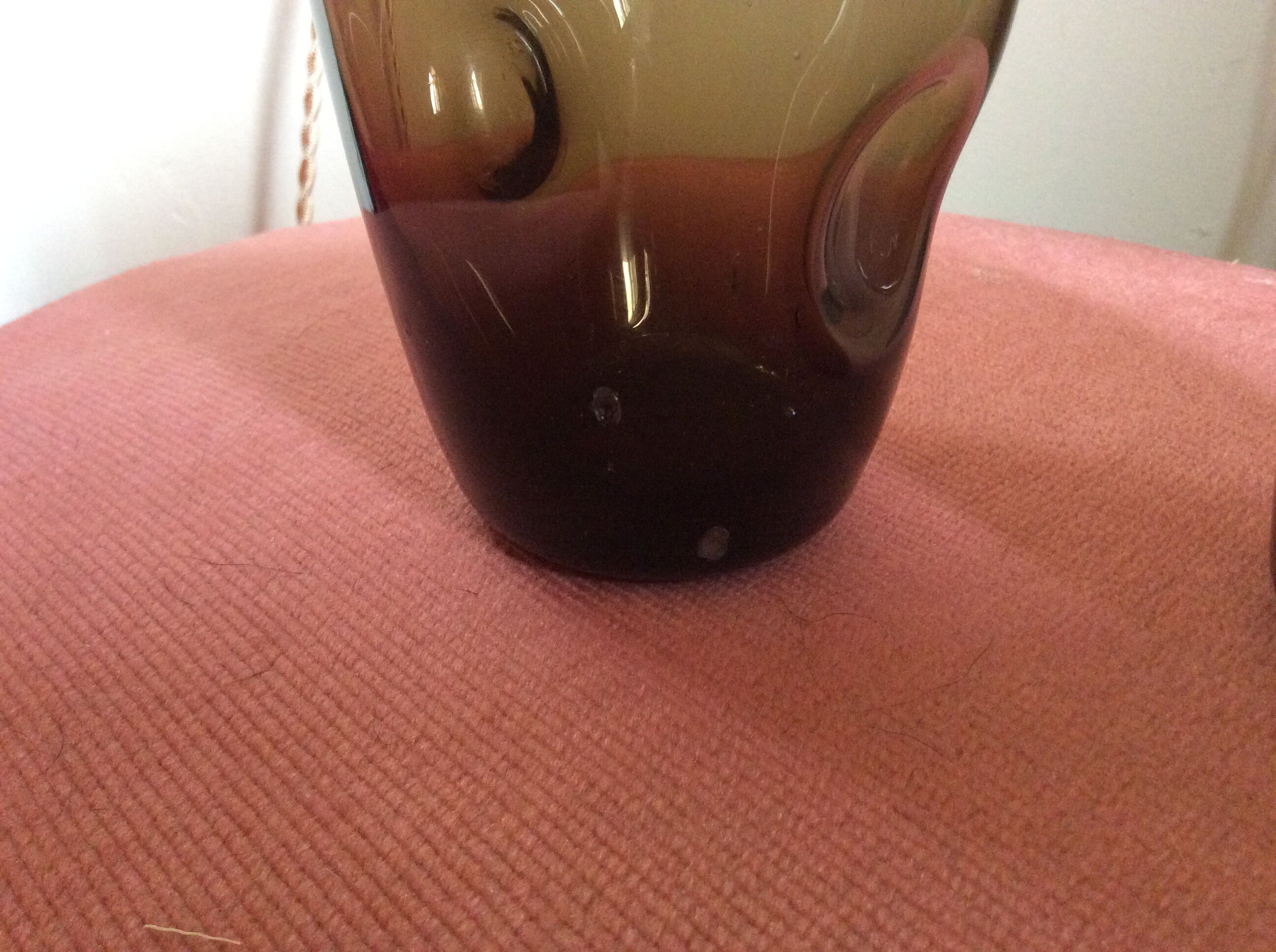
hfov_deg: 56.9
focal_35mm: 32
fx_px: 1178
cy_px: 476
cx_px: 638
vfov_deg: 44.1
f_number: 2.4
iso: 250
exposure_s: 1/20
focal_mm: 3.3
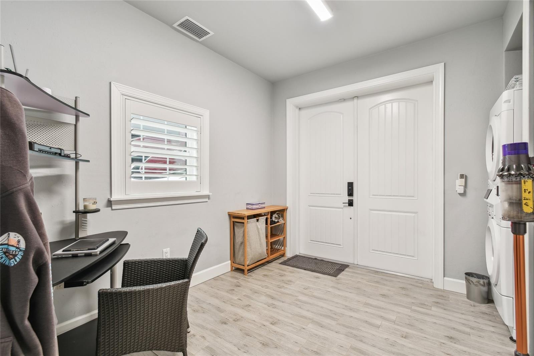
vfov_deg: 77.3
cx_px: 267
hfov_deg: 100.4
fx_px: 222
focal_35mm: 15
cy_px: 178
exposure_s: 1/3.33
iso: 100
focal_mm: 10
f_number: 7.1
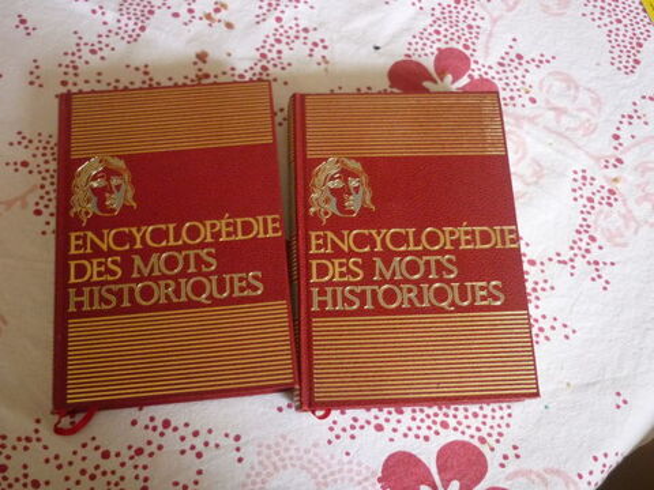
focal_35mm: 33
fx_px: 623
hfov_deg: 55.4
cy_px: 245
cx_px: 327
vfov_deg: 42.9
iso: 500
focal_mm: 5.5
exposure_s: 1/60
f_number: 2.8
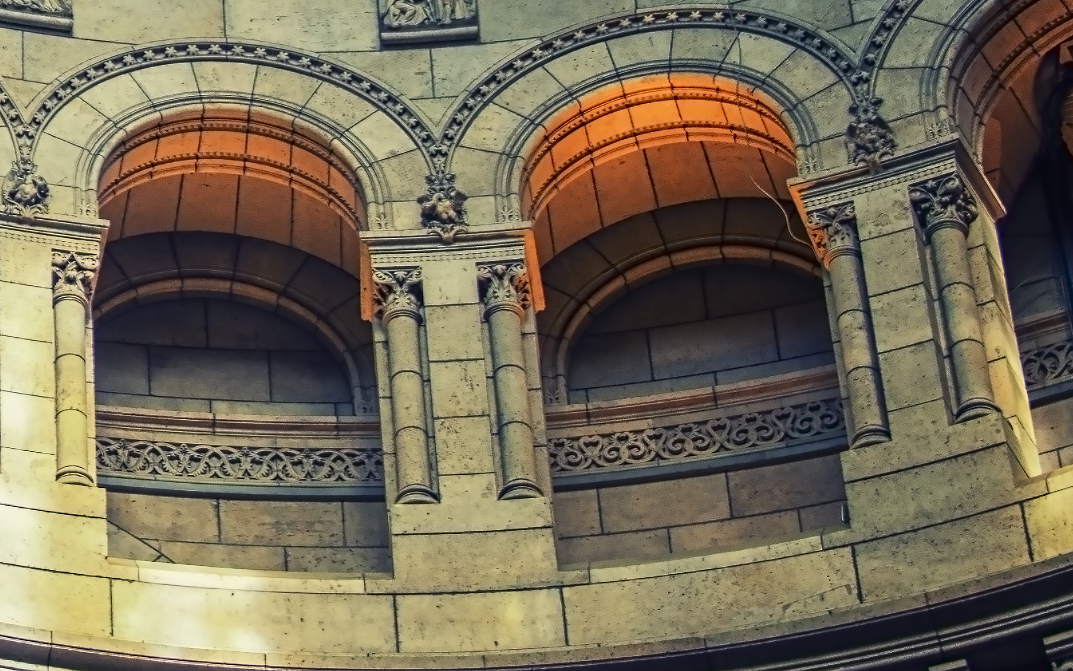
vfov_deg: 6.1
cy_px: -159
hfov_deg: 9.6
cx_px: -479
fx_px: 6258
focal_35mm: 214
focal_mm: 62
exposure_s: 1/30
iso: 400
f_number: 4.8
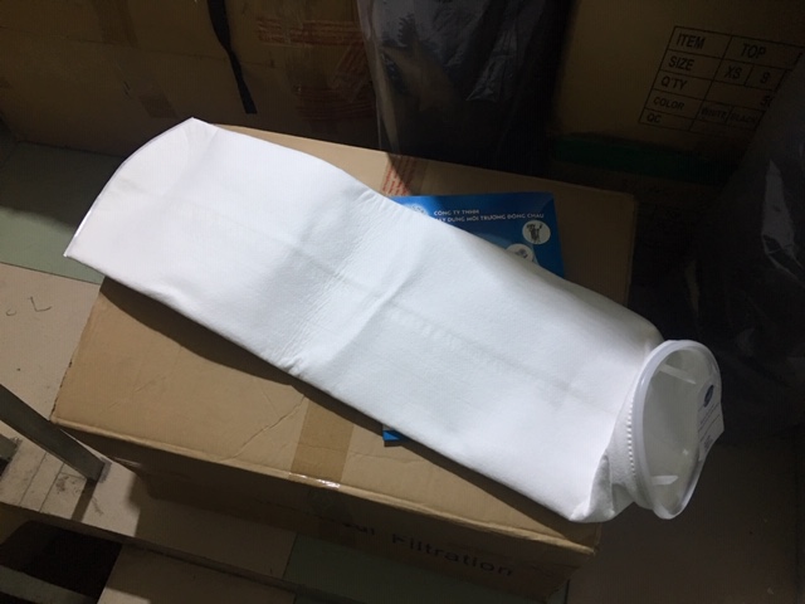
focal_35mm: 29
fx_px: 674
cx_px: 402
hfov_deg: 61.7
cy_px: 302
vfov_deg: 48.2
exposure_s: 1/17
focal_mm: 4.15
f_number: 2.2
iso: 80
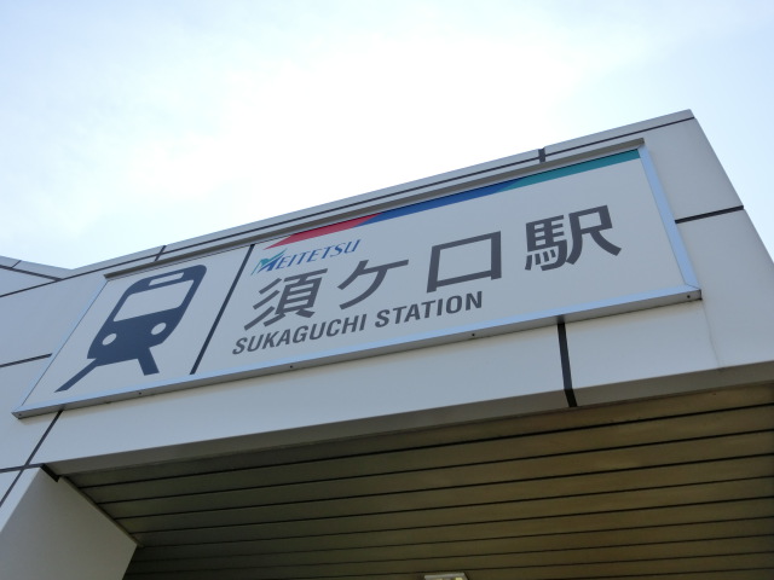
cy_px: 290
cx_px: 387
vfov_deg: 48.2
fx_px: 648
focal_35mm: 29
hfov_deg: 61.7
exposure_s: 1/250
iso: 80
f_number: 7.4
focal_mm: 5.2
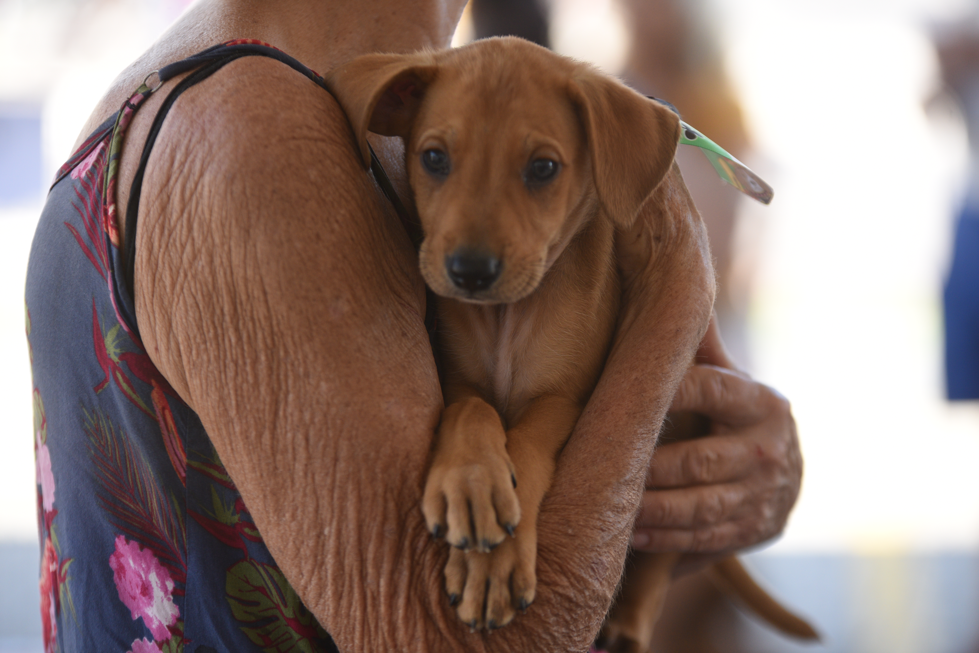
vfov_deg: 8.6
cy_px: 326
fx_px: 4353
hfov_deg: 12.8
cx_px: 490
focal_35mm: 160
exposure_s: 1/640
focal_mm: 160
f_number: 3.2
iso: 640
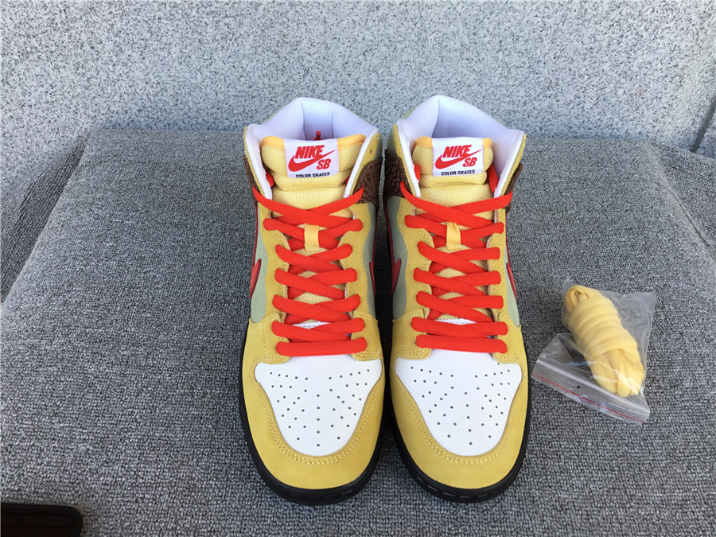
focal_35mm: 31
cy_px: 268
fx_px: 641
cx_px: 358
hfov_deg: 58.4
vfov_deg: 45.4
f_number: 2.4
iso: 25
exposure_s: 1/100
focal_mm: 3.3
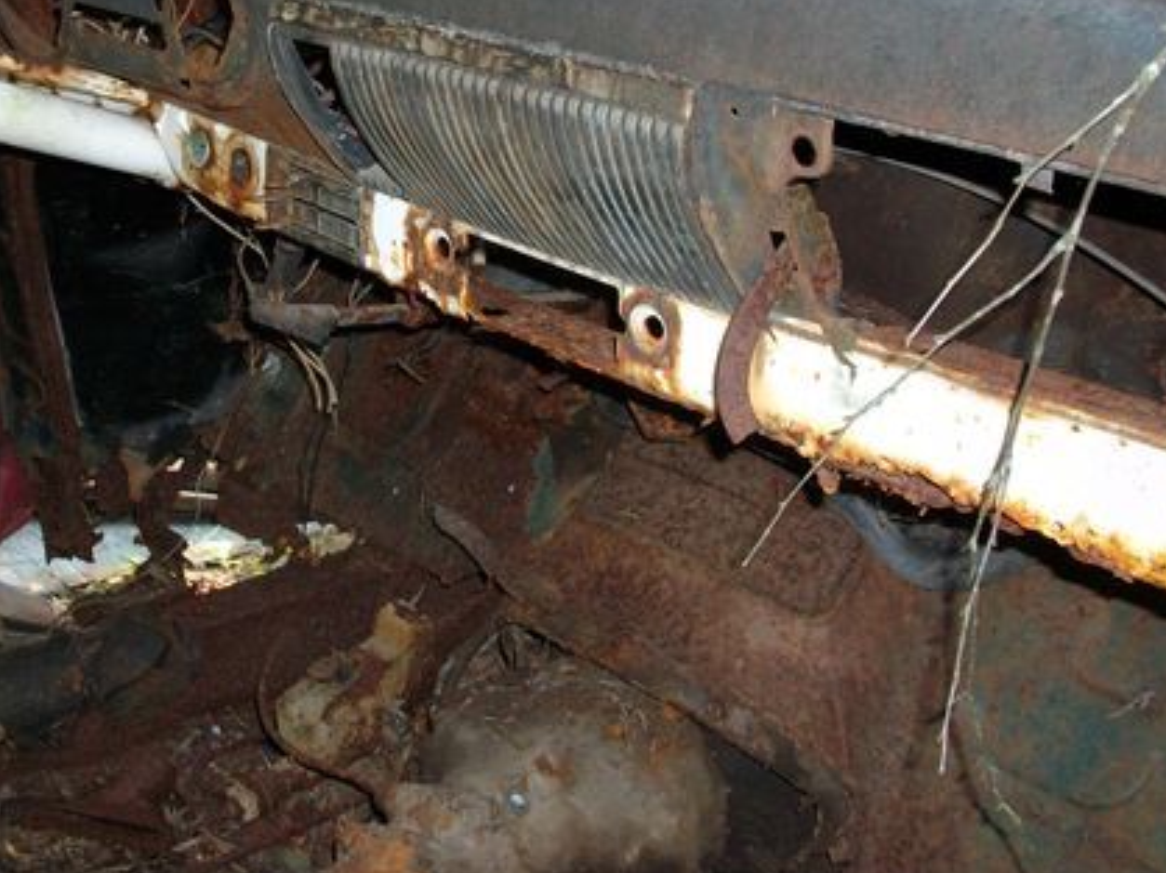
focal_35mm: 49
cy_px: 279
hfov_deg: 38.7
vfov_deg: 29.4
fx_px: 1650
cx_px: 441
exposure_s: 1/40
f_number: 2.9
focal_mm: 5.7
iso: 125
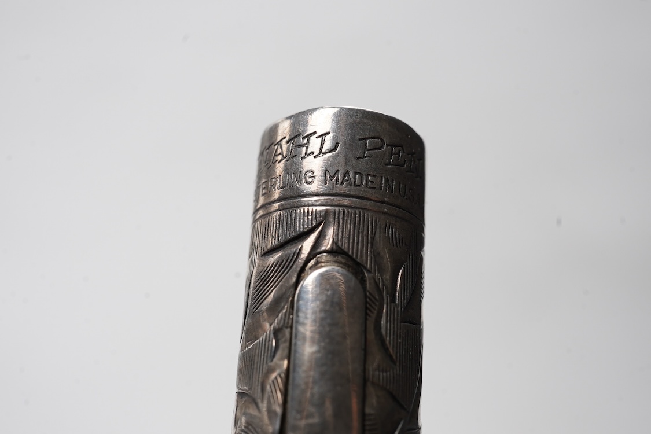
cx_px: 326
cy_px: 217
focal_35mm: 45
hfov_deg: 43.6
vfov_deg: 29.9
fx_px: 814
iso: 400
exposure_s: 1/100
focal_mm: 30
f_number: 22
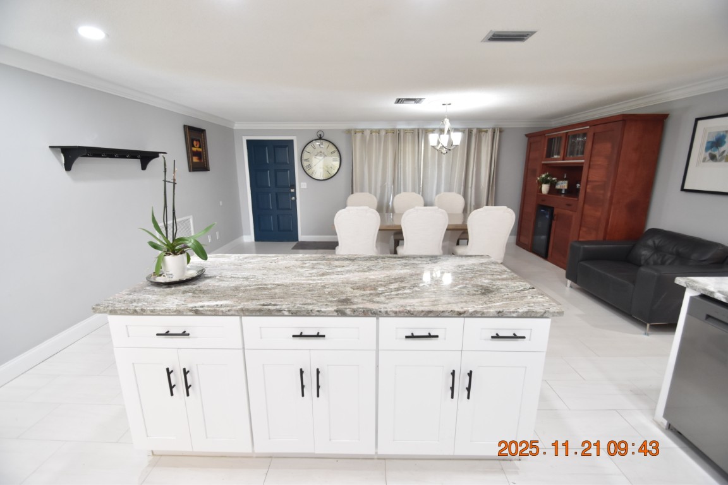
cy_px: 242
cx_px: 364
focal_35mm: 15
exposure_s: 1/60
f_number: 3.5
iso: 800
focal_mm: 10
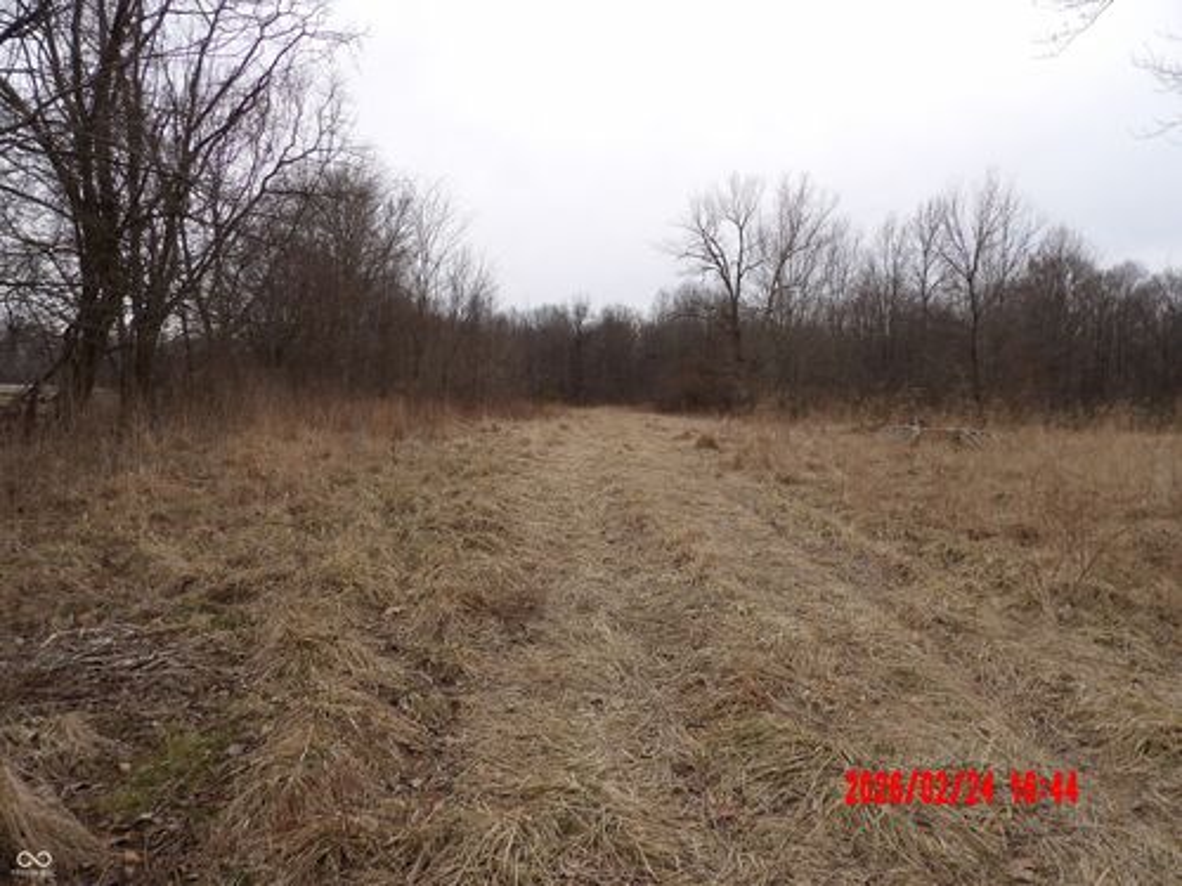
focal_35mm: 24
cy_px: 443
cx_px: 591
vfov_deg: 56.8
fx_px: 820
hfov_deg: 71.6
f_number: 3.2
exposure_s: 1/475
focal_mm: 4.3
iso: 100
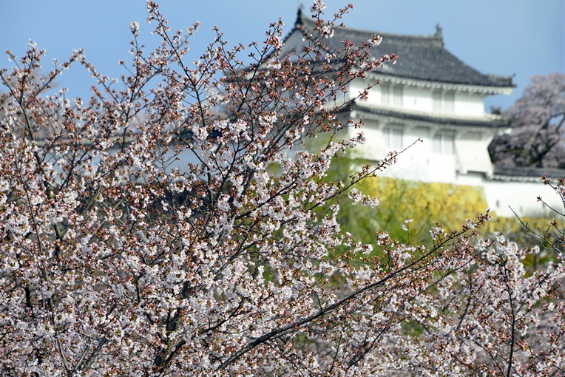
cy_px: 184
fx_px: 4930
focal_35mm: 314
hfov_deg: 6.6
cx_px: 270
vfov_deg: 4.4
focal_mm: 300
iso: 400
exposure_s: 1/500
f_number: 11
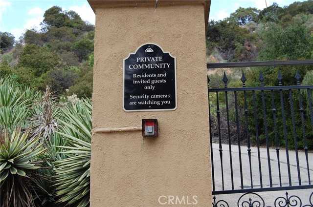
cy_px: 104
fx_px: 338
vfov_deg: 34.1
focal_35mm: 39
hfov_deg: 49.6
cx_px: 156
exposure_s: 1/200
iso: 200
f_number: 7.1
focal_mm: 26
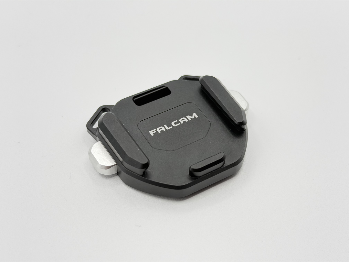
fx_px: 484
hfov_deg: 39.7
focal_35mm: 48
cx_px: 174
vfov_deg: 30.3
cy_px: 131
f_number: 1.78
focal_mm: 6.76
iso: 80
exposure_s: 1/699
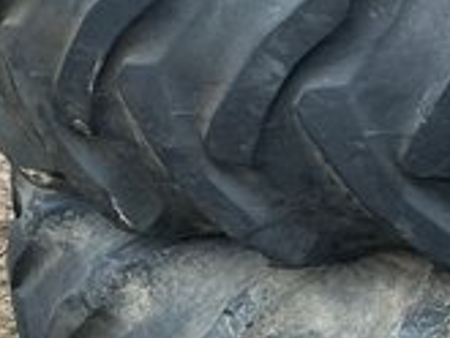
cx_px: 530
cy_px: 157
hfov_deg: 17.6
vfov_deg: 13.9
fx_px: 1392
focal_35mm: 107
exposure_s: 1/236
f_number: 1.8
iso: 20
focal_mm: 3
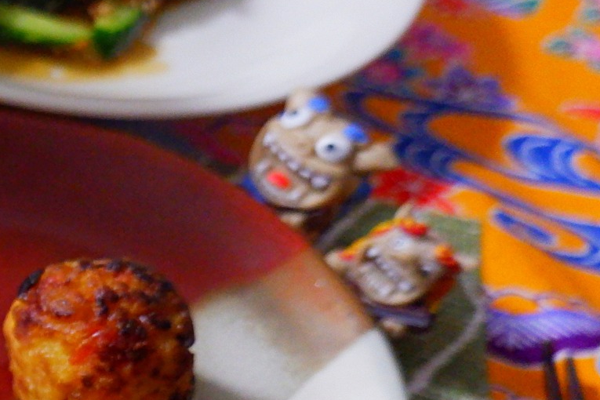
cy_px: 388
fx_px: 1283
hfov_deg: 20.8
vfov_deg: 17.4
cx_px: -389
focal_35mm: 77
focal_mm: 15
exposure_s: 1/34
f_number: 3.5
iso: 3200
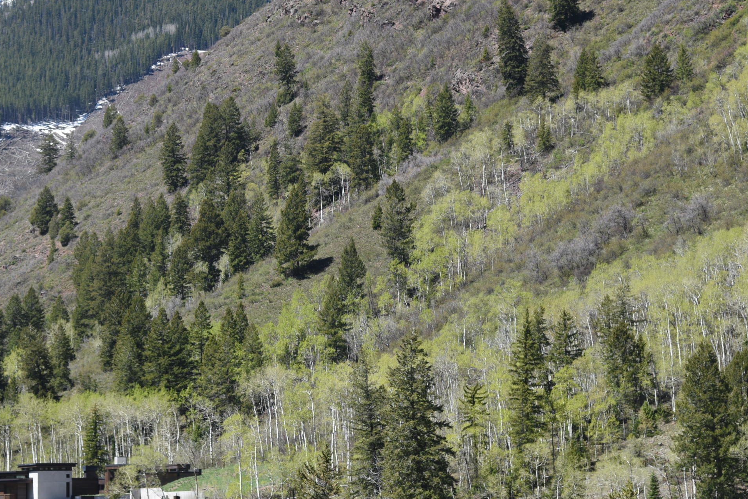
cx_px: 261
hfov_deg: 16.7
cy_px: 223
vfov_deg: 11.2
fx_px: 2536
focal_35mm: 122
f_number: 4.8
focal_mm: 78
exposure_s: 1/350
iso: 100
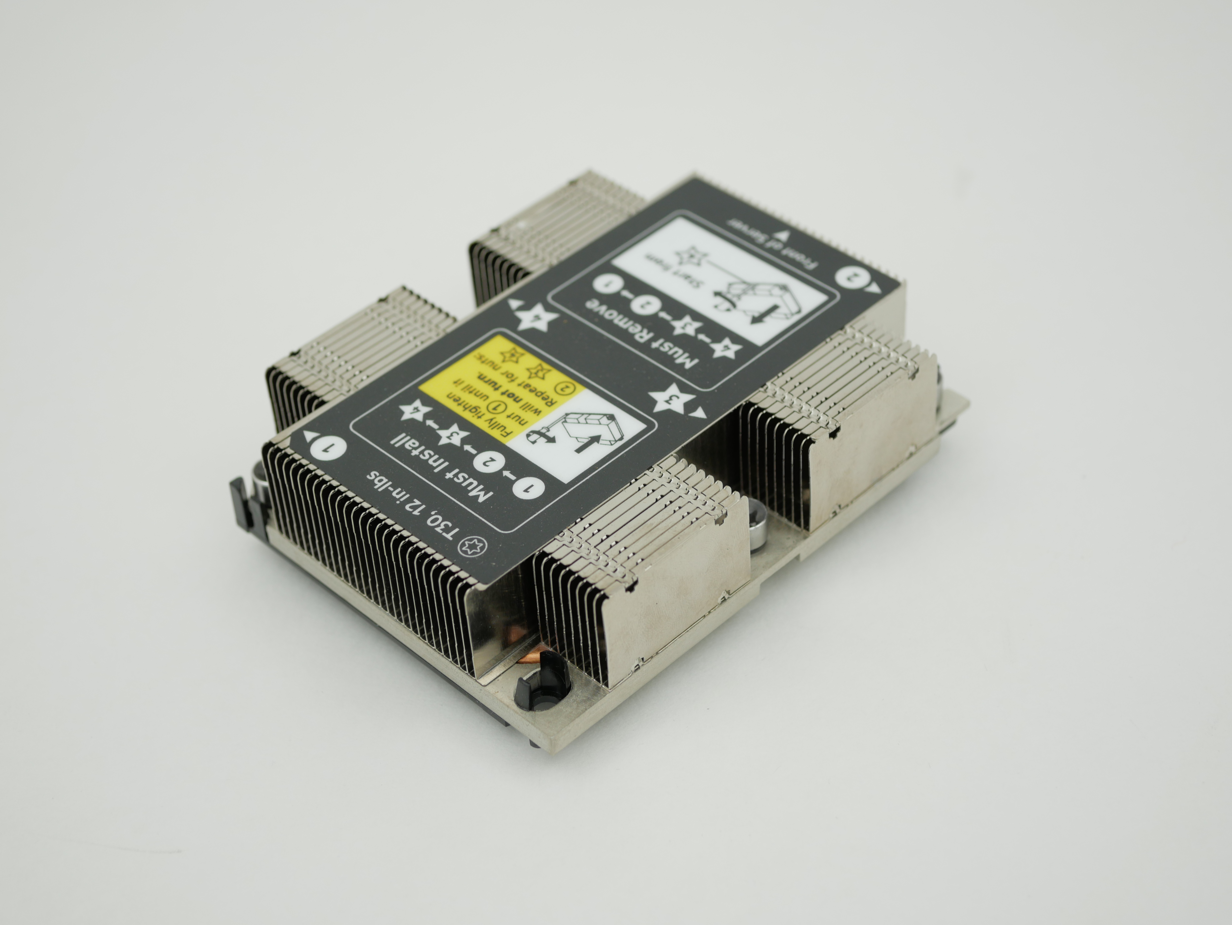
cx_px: 616
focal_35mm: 60
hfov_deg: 32.2
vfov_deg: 24.4
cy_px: 462
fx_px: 2136
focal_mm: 30
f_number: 3.5
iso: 200
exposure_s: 1/125
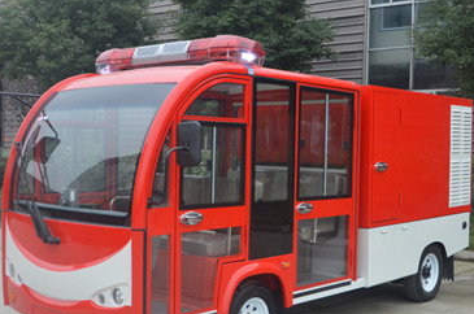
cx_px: 284
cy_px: 171
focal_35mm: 52
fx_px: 681
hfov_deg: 38.2
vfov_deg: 26.0
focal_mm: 21
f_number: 3.8
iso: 400
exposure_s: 1/50
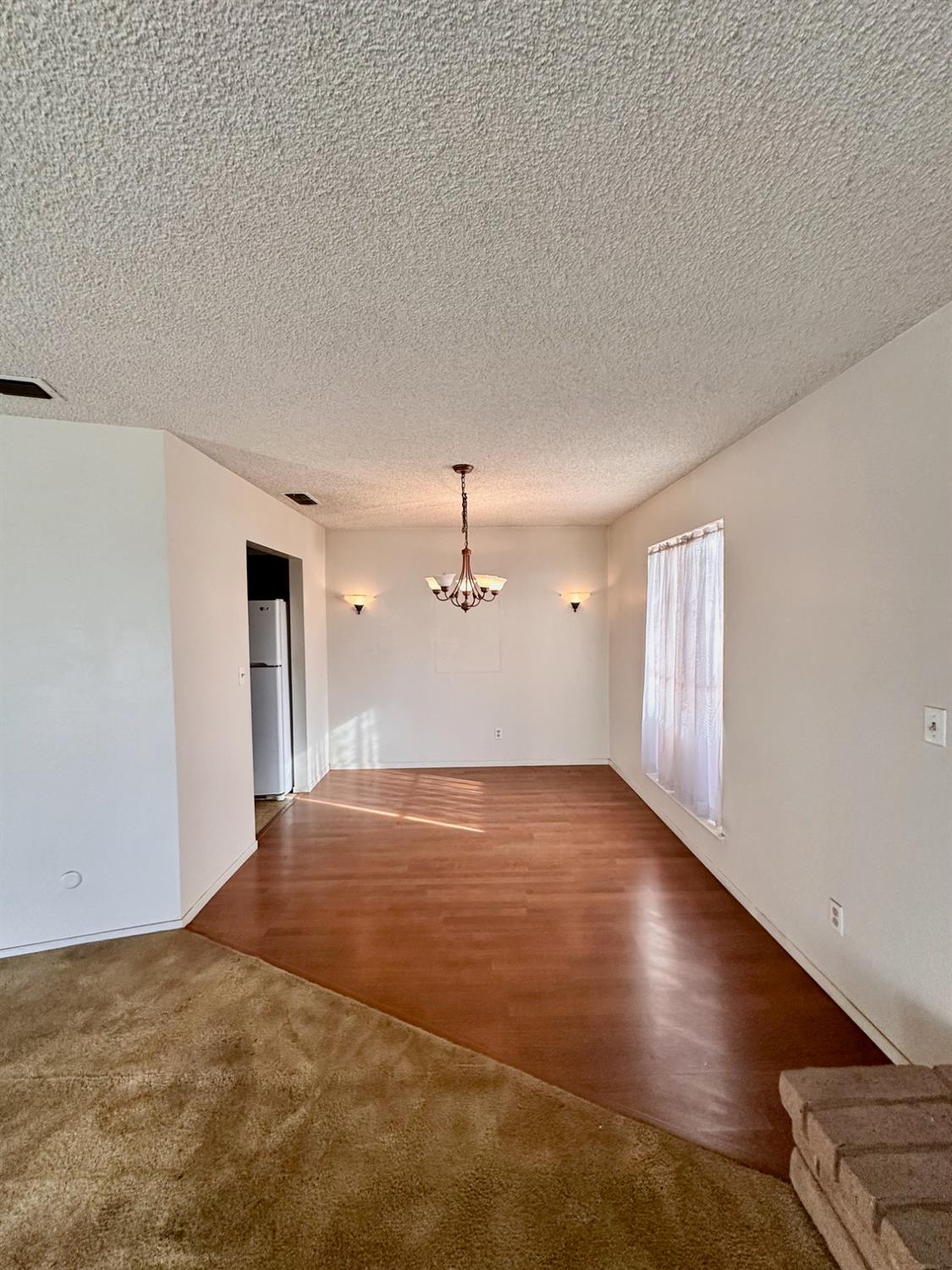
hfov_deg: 85.7
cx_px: 476
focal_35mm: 14
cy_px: 635
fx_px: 513
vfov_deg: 102.1
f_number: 2.2
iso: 250
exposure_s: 1/120
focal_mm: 2.22
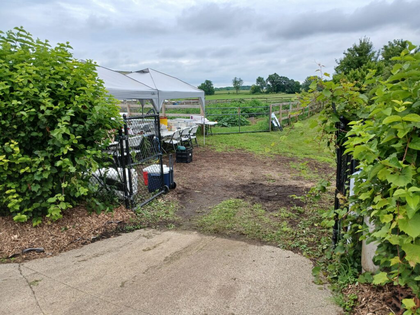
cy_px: 158
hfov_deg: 67.3
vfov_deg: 53.1
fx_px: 315
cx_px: 210
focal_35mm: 26
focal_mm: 3.98
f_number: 1.8
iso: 20
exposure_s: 1/326
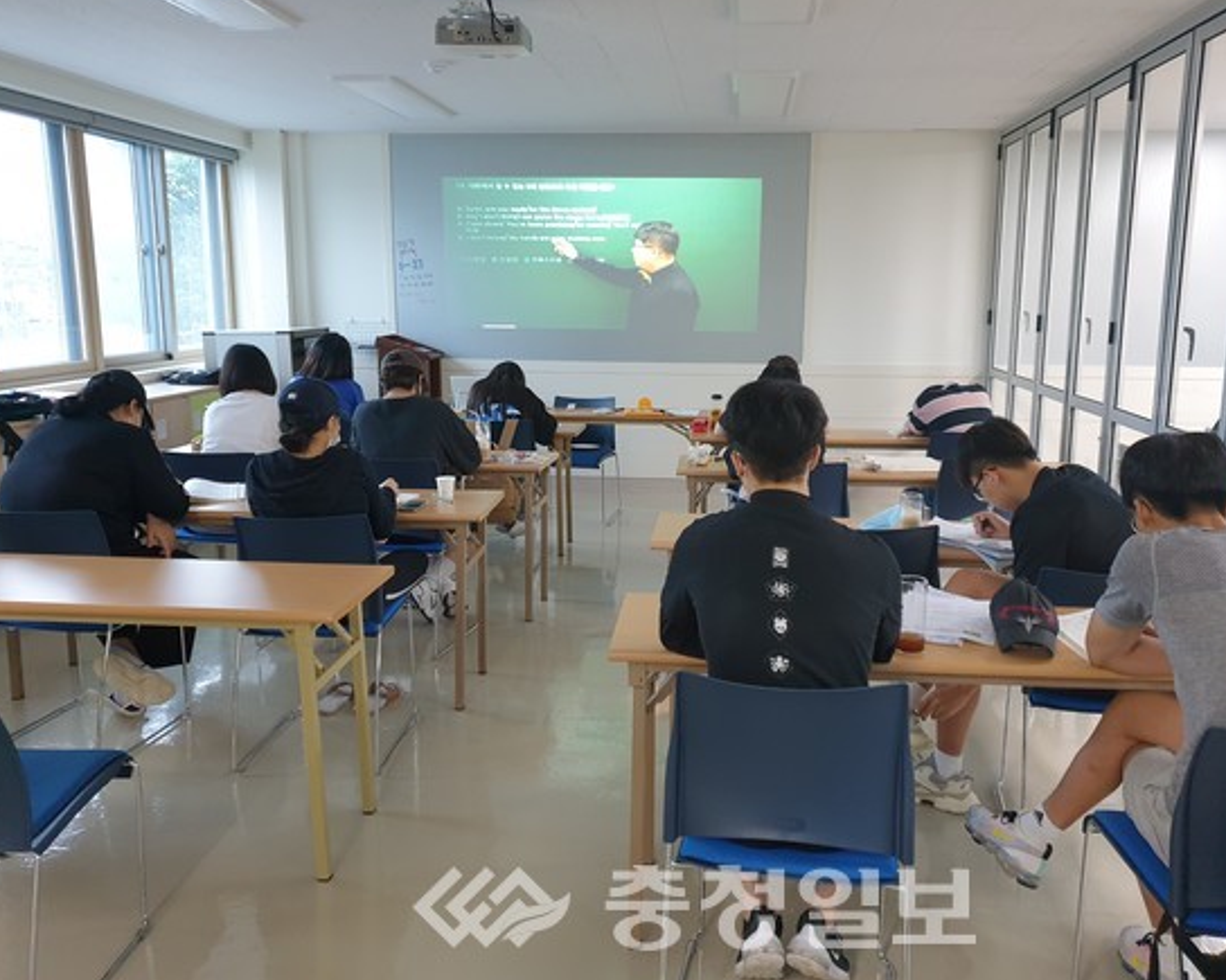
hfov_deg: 62.1
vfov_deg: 51.5
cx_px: 660
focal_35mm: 28
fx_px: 1016
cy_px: 478
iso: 250
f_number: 1.5
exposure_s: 1/60
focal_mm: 4.3
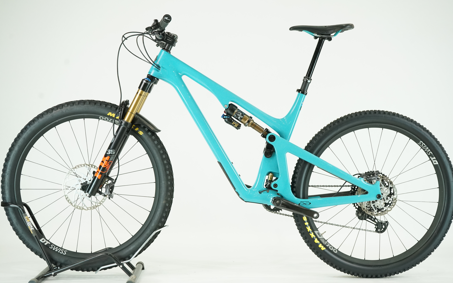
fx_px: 667
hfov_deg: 37.5
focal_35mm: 54
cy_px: 134
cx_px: 229
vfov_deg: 24.0
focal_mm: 52
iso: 2500
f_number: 6.3
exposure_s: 1/200
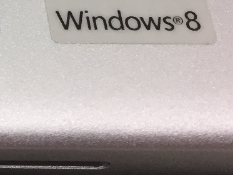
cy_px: -109
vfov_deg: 11.1
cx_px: -206
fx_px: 854
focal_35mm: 127
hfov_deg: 13.6
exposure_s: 1/33
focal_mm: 4.15
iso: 80
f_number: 2.2
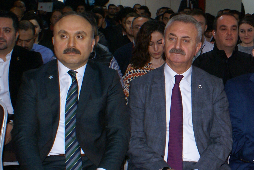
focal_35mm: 77
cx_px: 303
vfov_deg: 17.8
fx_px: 544
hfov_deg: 24.0
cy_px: 84
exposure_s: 1/60
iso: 400
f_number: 5.6
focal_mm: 18
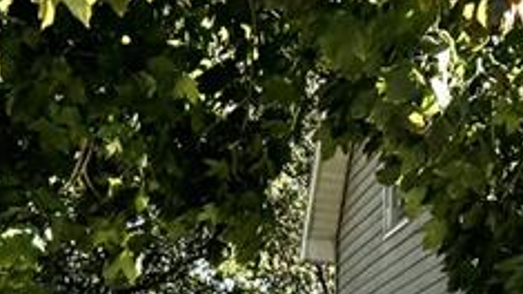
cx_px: 761
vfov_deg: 10.0
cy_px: 543
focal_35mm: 114
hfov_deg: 17.1
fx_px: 1580
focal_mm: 6.76
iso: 80
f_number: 1.78
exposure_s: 1/1395
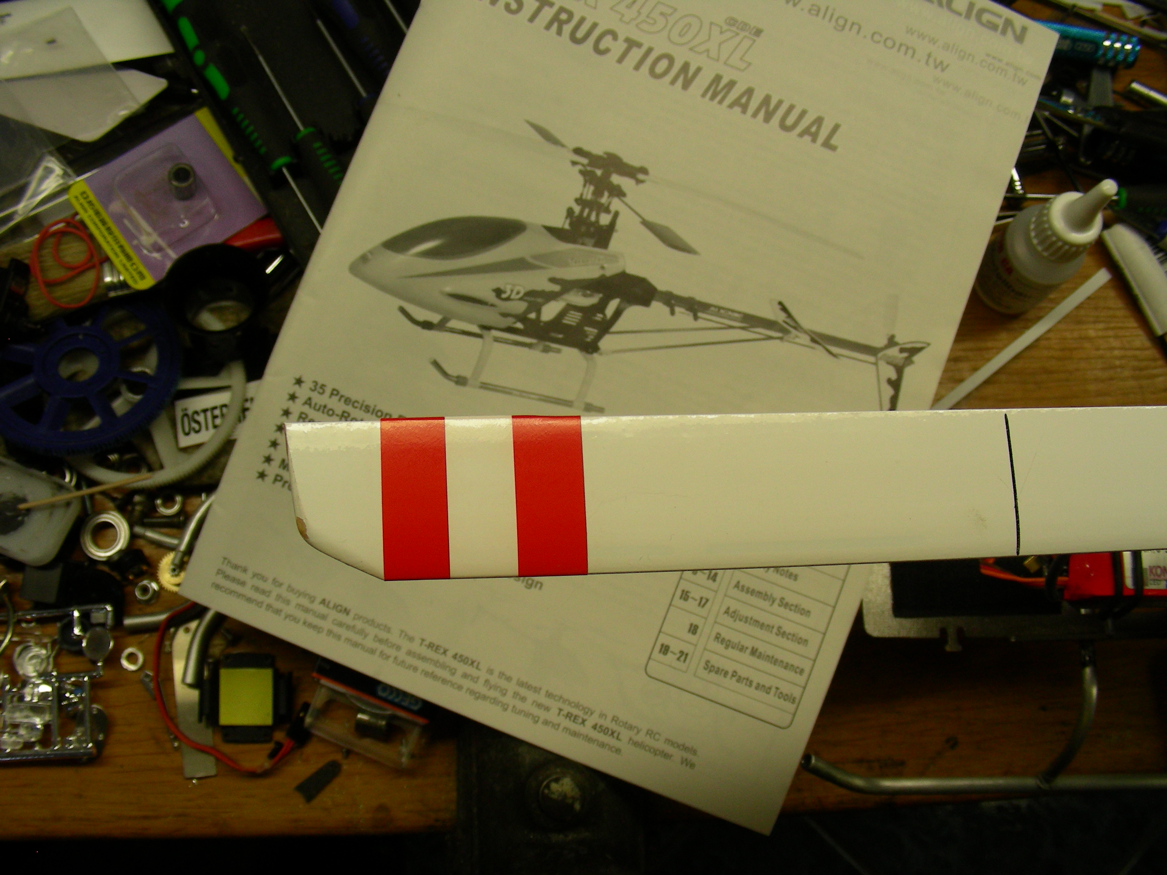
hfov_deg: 49.0
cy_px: 438
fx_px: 1281
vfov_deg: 37.7
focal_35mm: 38
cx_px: 584
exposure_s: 1/76.6
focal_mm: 6.3
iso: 100
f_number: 3.5
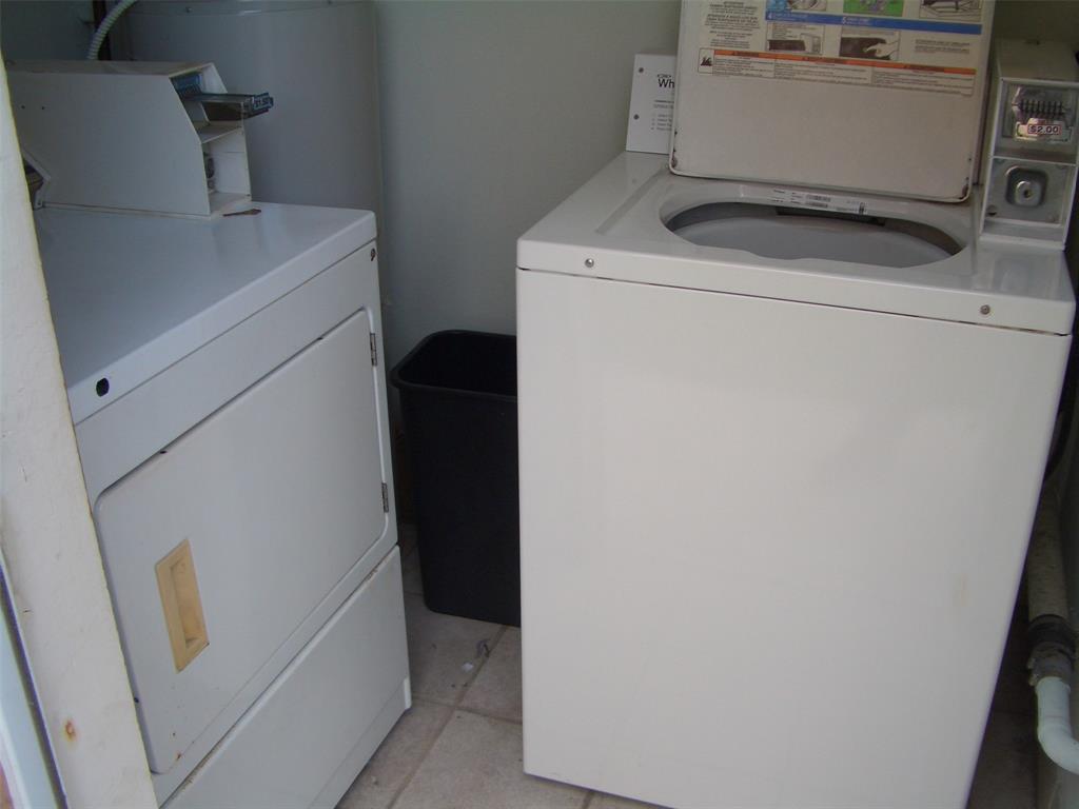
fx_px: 1091
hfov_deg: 52.6
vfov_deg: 40.7
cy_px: 404
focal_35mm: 35
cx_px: 540
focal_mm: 5.8
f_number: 2.6
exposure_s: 1/125
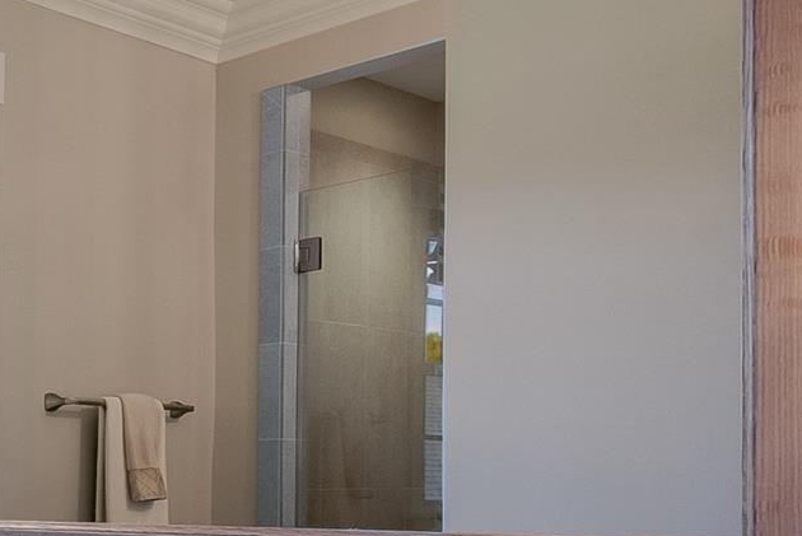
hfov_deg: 27.1
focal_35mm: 52
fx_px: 1159
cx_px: -393
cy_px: 493
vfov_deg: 25.2
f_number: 8
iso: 800
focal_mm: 16
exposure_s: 1/160
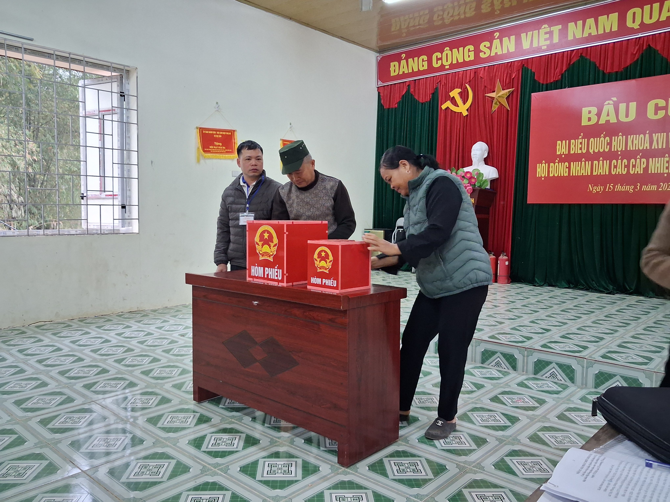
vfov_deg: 51.4
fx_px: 523
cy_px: 251
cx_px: 335
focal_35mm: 27
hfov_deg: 65.3
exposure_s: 1/50
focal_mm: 4
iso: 500
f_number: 1.8
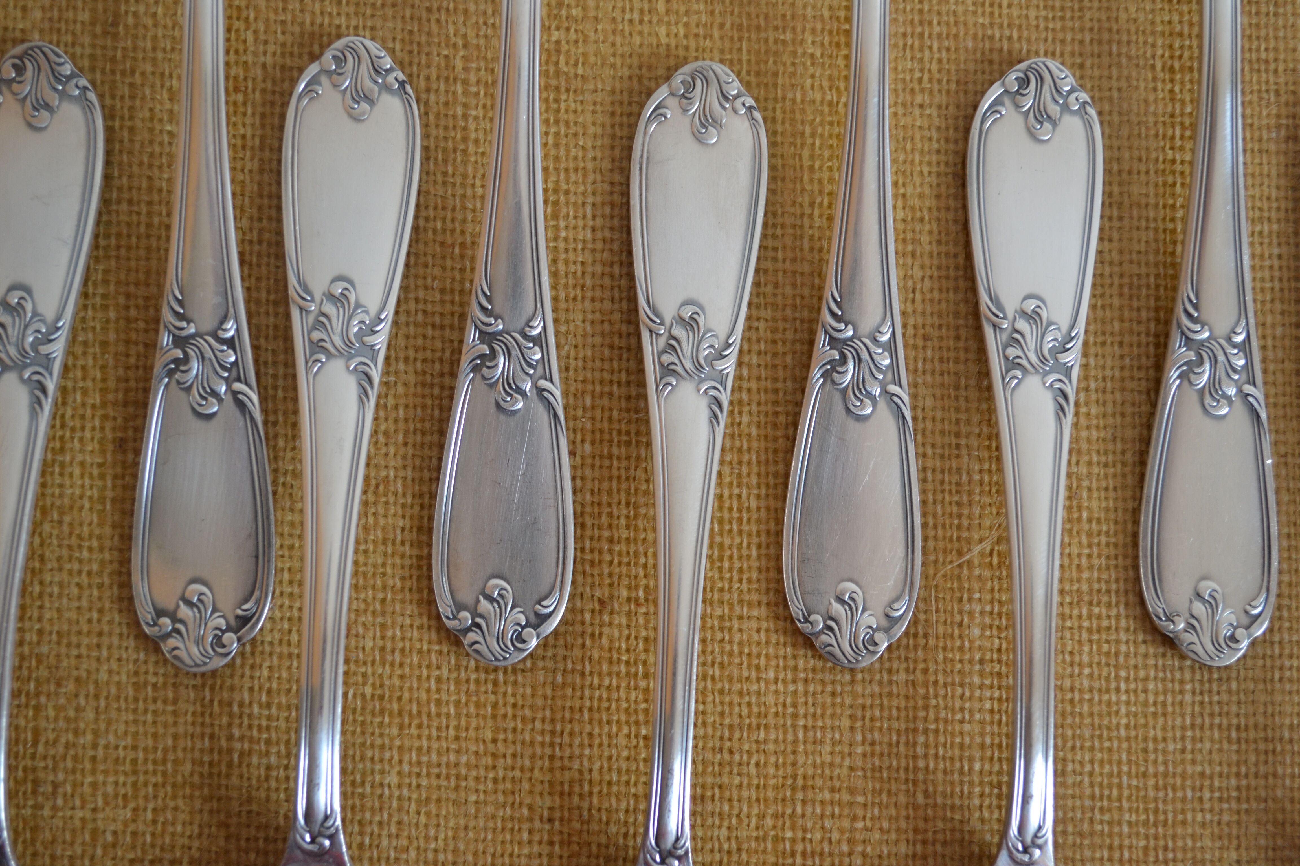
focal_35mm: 52
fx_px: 1896
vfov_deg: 25.8
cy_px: 433
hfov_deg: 37.9
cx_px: 650
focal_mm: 35
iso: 400
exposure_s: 1/30
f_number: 5
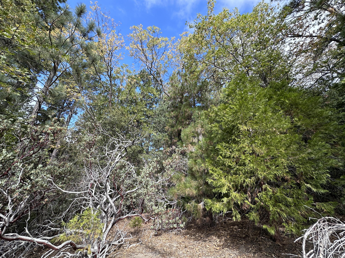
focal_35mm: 14
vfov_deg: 85.7
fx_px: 140
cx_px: 172
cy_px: 129
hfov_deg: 102.1
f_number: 2.2
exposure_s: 1/369
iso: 40
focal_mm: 2.22
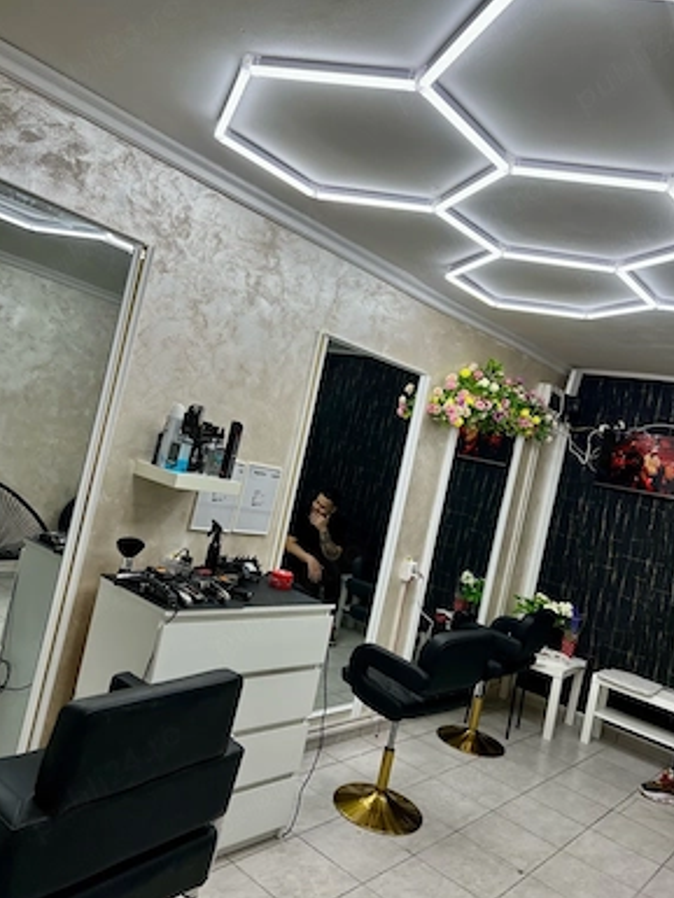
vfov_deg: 65.3
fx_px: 701
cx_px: 334
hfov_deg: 51.4
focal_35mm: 27
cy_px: 446
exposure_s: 1/165
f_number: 1.5
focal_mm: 5.7
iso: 40
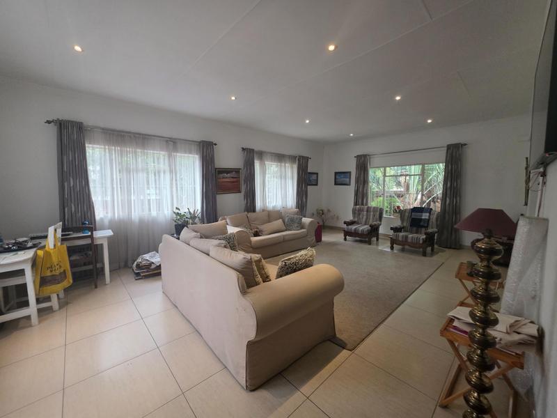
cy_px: 209
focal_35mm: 13
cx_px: 278
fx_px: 209
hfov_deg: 106.2
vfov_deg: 89.9
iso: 320
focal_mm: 2.2
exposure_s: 1/100
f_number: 1.9
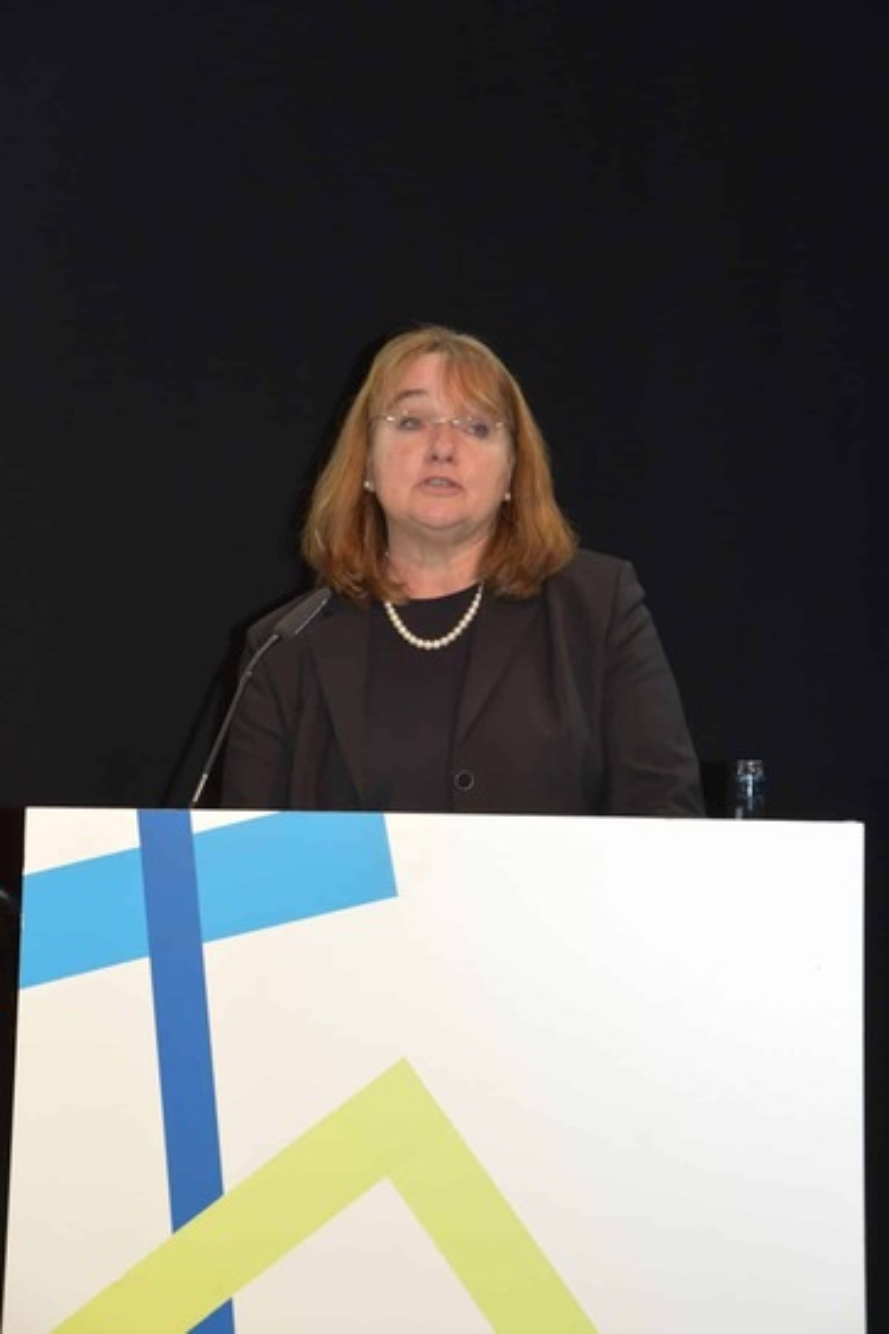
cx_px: 444
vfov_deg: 20.6
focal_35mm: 99
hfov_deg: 13.8
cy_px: 667
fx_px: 3667
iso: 1000
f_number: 5.3
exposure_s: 1/60
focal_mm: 66
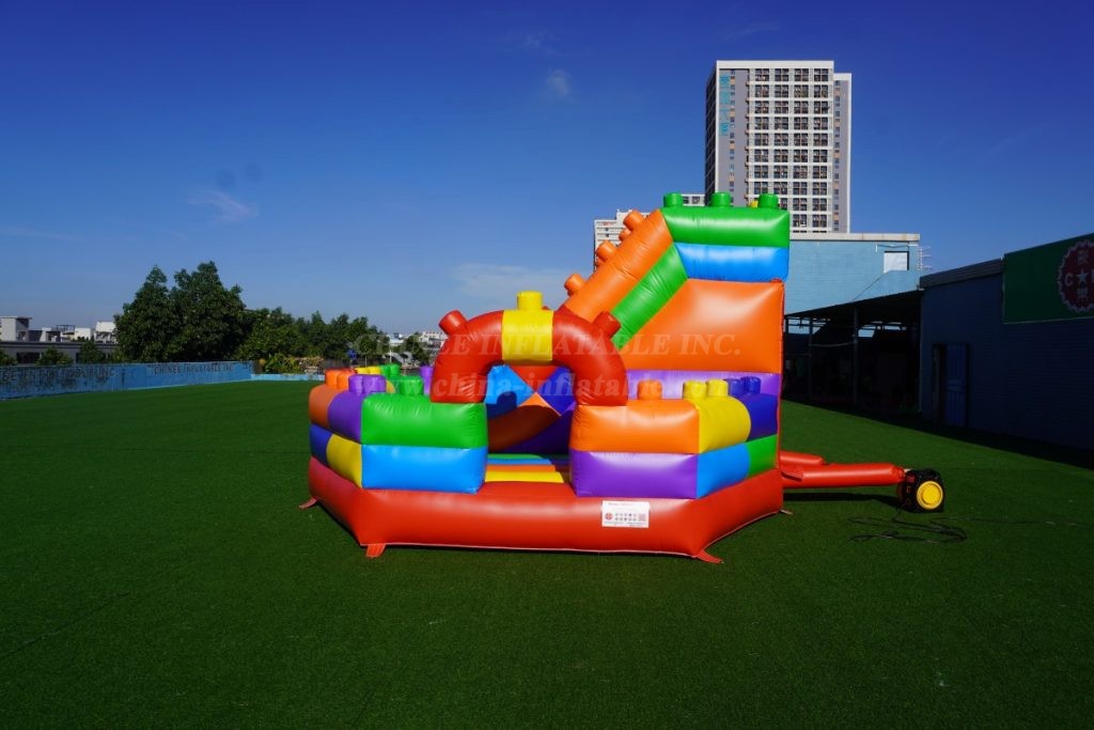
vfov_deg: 53.1
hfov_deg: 73.7
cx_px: 547
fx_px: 729
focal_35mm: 24
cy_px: 365
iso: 100
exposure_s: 1/320
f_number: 10
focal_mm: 16
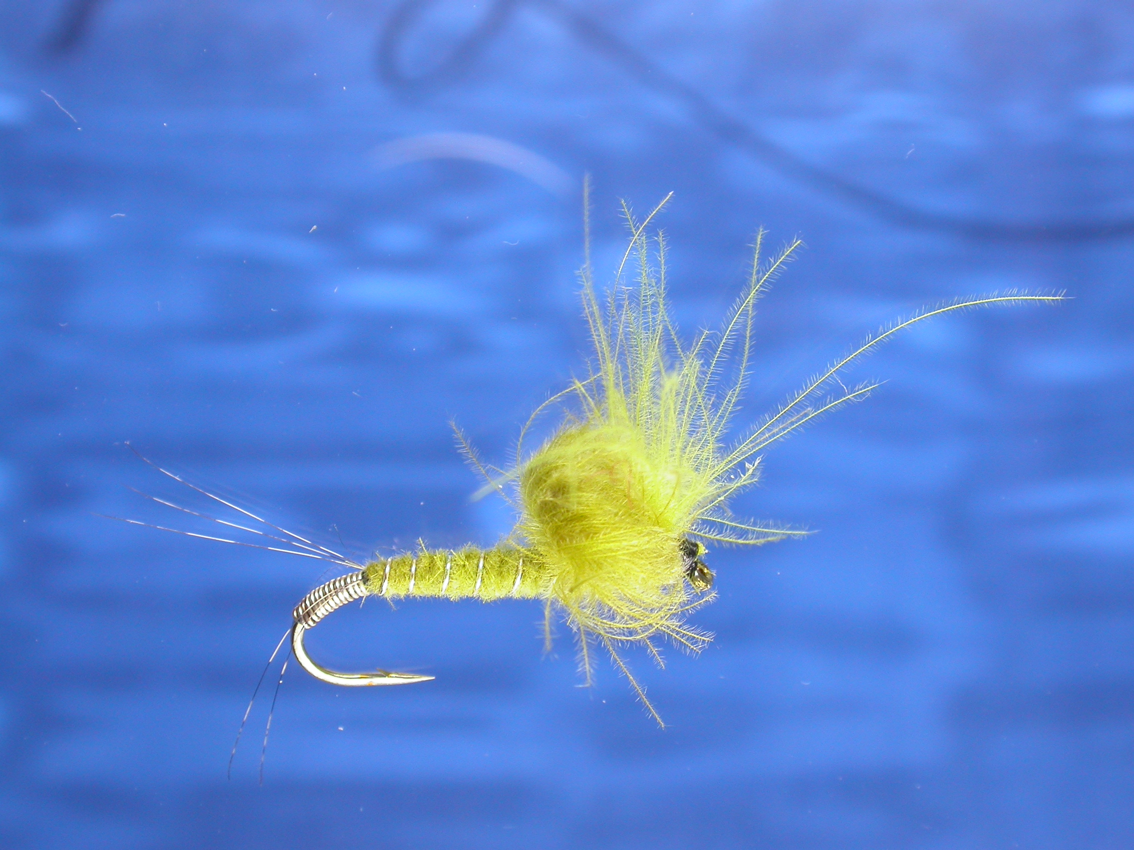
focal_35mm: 92
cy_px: 425
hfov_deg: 21.3
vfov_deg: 16.1
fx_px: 3014
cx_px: 567
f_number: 6.1
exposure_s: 1/51.9
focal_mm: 19.1
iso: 100
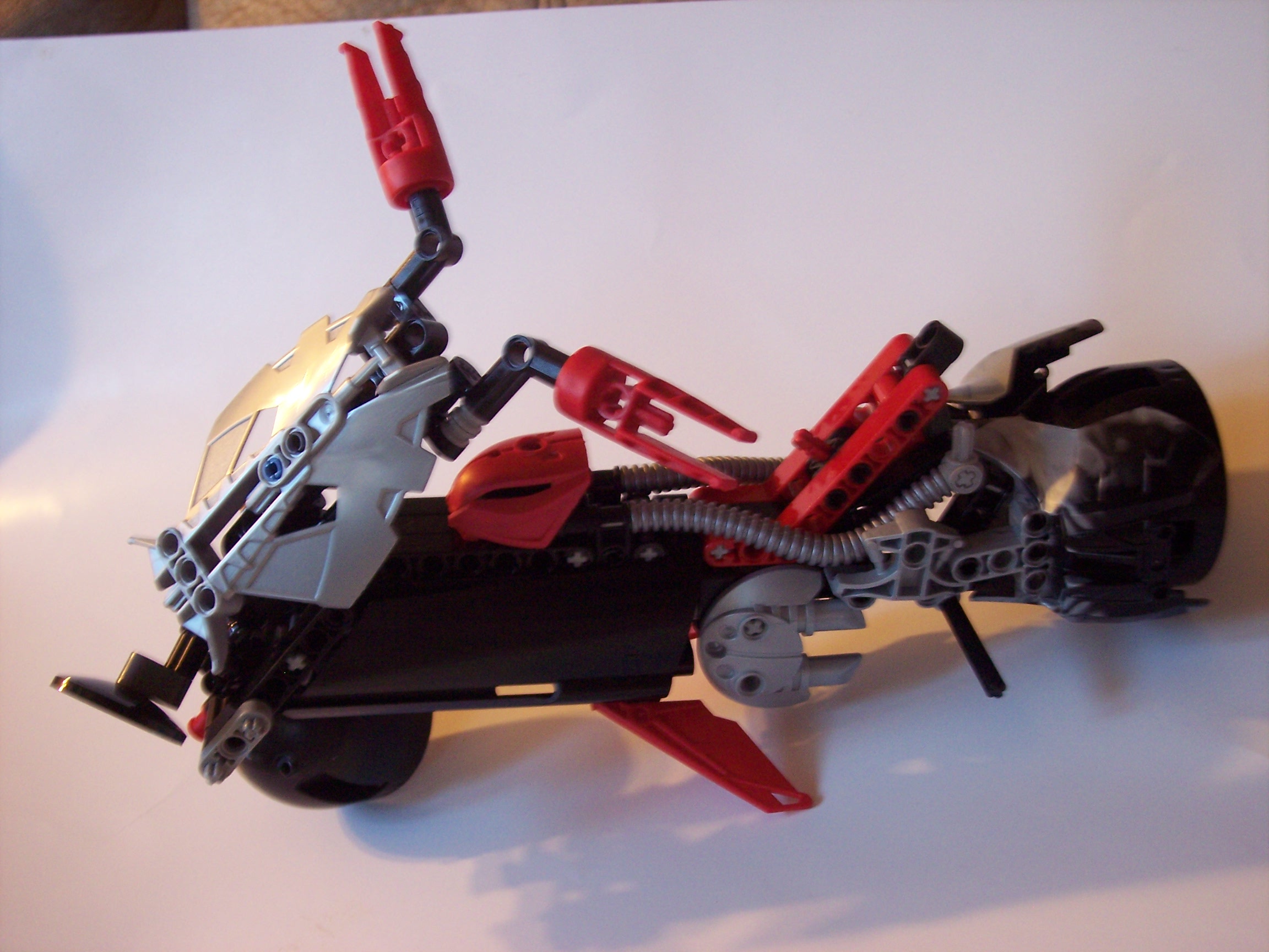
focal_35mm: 39
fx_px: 1430
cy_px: 476
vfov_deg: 36.8
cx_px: 634
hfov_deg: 47.9
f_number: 3.4
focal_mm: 8
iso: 200
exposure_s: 1/10
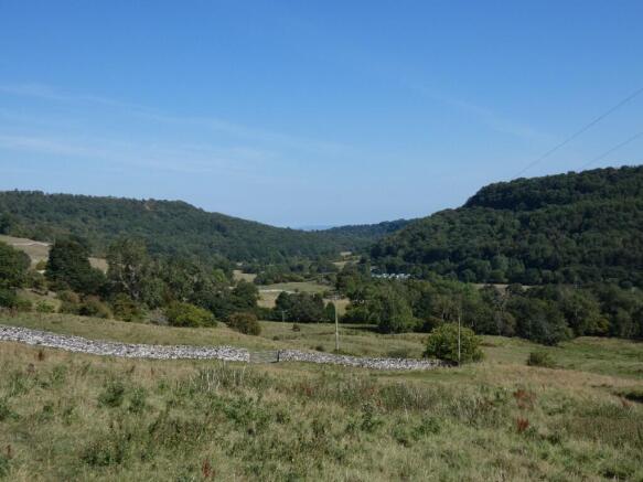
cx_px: 322
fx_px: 706
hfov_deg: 49.0
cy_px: 241
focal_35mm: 38
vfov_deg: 37.7
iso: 80
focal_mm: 6.8
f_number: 3.5
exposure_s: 1/1000
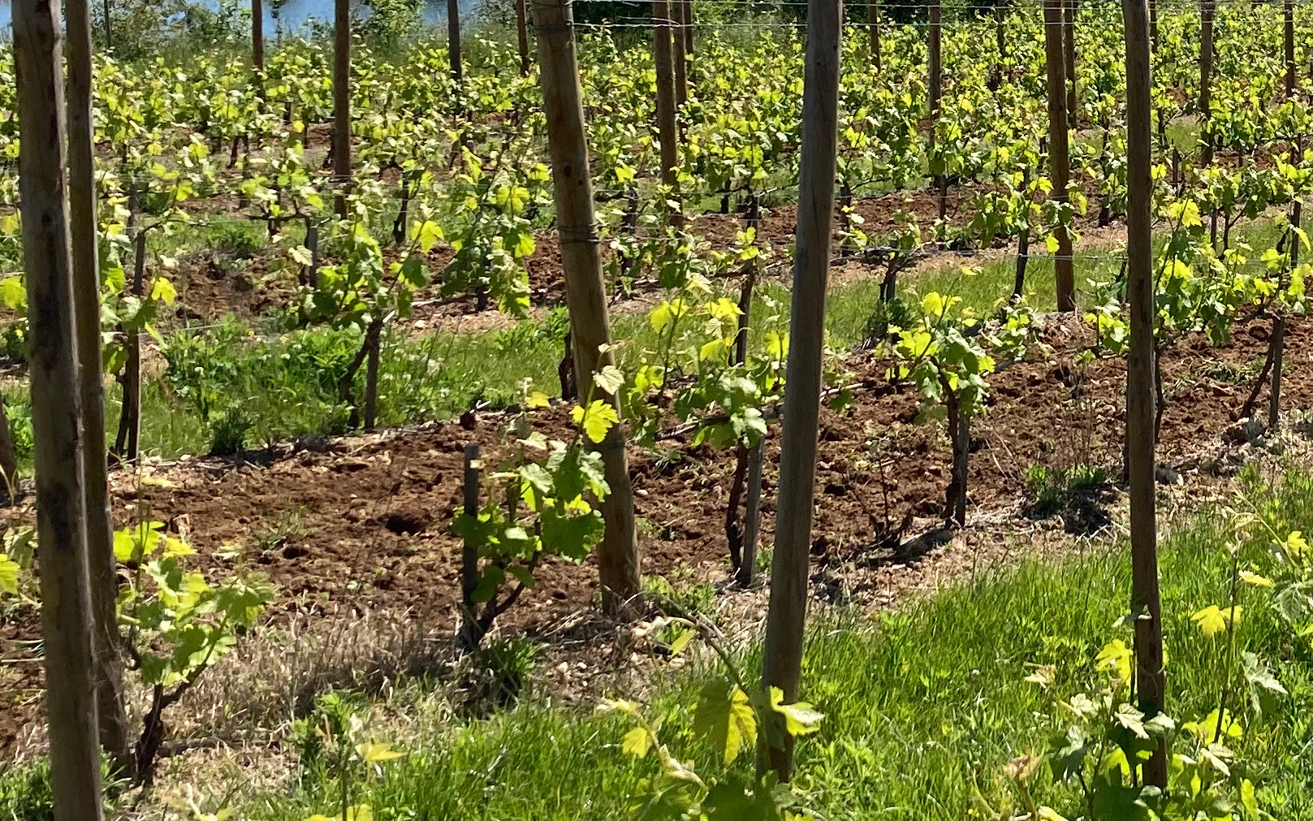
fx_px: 2648
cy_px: 85
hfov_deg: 26.8
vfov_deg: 17.4
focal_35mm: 74
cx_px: 1217
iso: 20
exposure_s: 1/2667
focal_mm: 3.99
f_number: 1.8
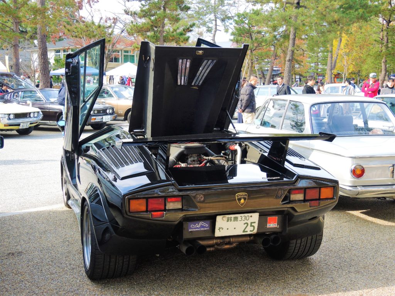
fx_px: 525
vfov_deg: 31.5
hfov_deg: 41.2
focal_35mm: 46
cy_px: 148
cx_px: 198
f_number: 2.5
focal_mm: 9.9
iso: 80
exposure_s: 1/320
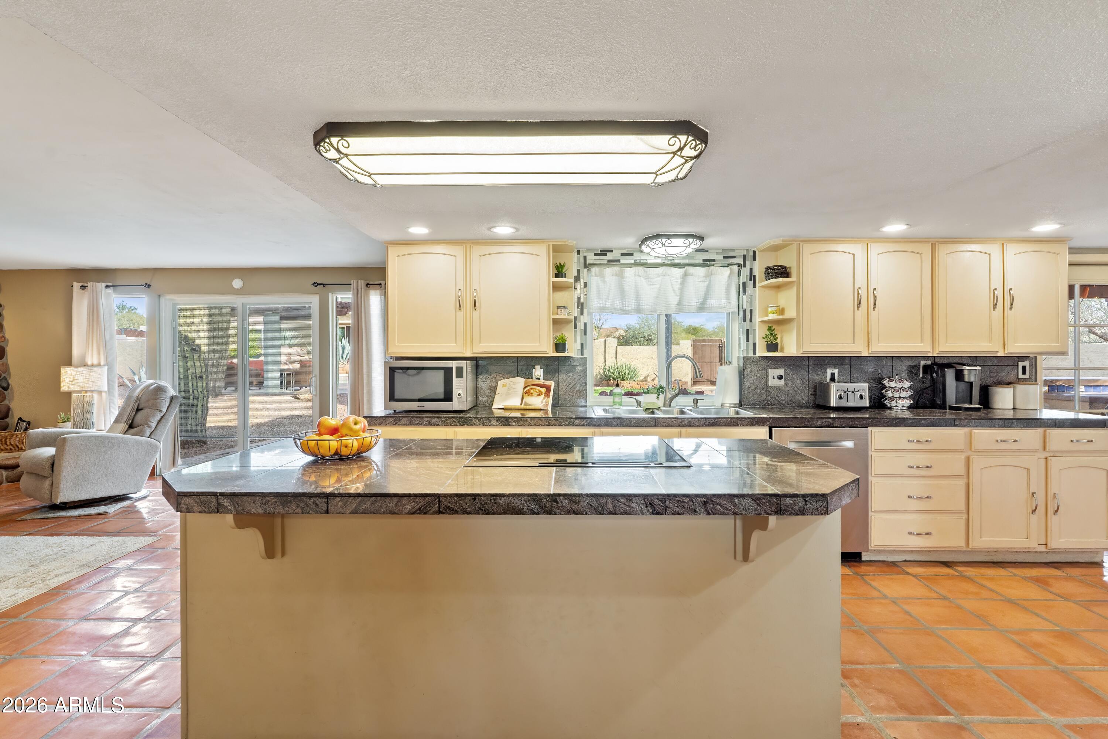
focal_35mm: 17
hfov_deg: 93.3
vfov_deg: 70.4
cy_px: 370
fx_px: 523
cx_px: 554
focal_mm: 17
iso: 640
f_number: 8
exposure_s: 1/15
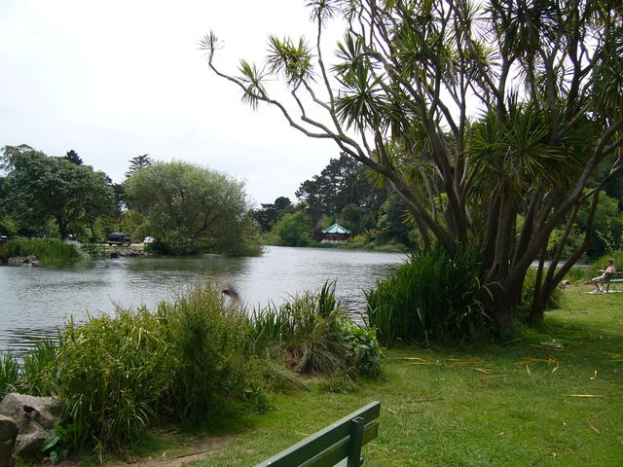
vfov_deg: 40.7
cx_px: 312
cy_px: 234
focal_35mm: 35
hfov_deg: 52.6
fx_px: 630
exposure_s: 1/125
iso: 50
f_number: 8
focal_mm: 5.8
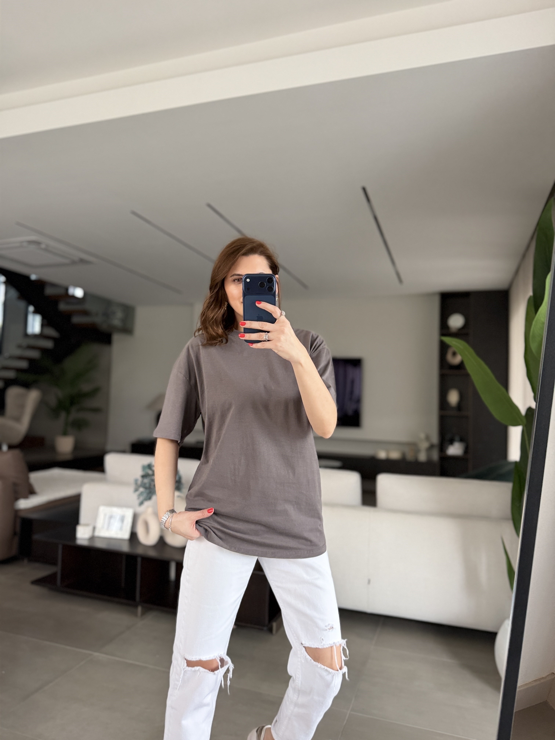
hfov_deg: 56.8
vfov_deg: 71.6
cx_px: 278
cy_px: 370
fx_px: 513
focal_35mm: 24
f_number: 1.78
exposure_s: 1/60
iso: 320
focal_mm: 6.76
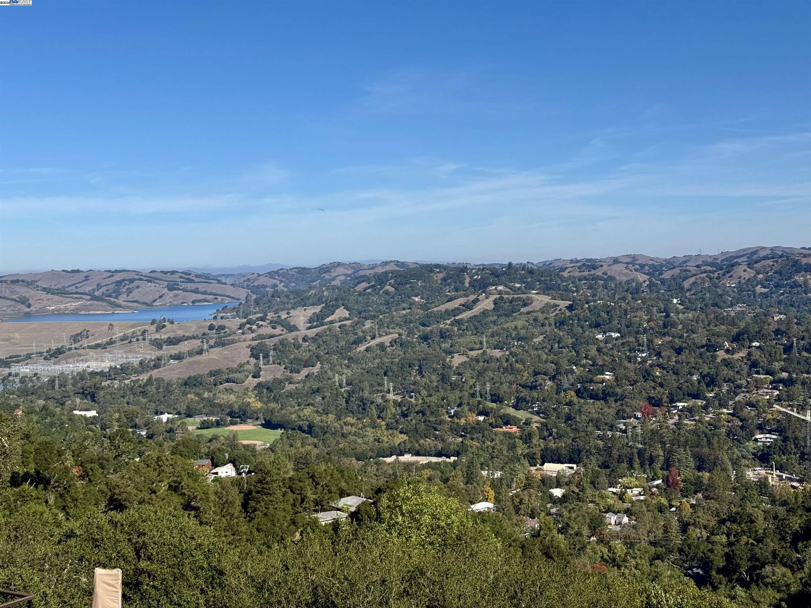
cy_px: 304
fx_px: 1125
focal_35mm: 48
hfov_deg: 39.7
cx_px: 406
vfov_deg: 30.3
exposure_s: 1/8772
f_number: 1.78
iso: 64
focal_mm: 6.76
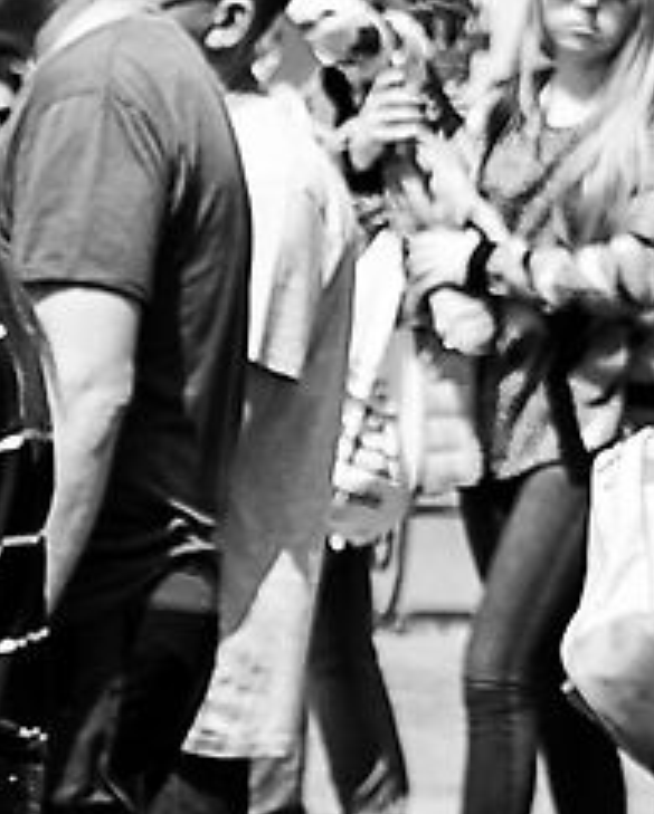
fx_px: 15649
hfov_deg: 2.4
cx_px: -1570
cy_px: 1524
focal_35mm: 648
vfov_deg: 3.0
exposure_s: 1/250
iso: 100
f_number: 8
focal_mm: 70
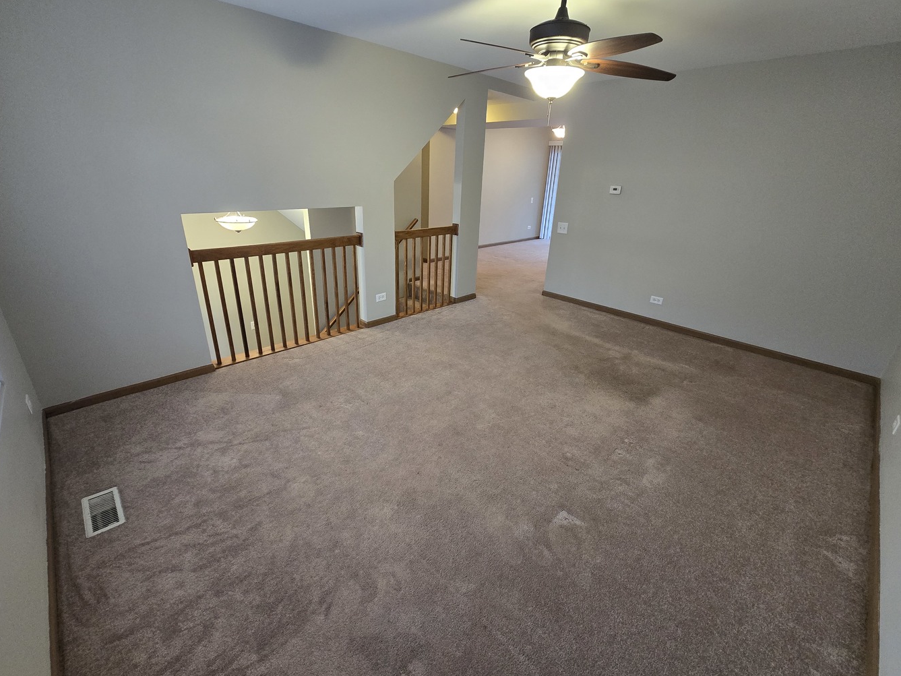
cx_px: 445
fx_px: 364
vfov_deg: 85.7
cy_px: 331
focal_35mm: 14
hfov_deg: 102.1
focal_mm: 2.2
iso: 400
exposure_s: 1/60
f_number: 2.2
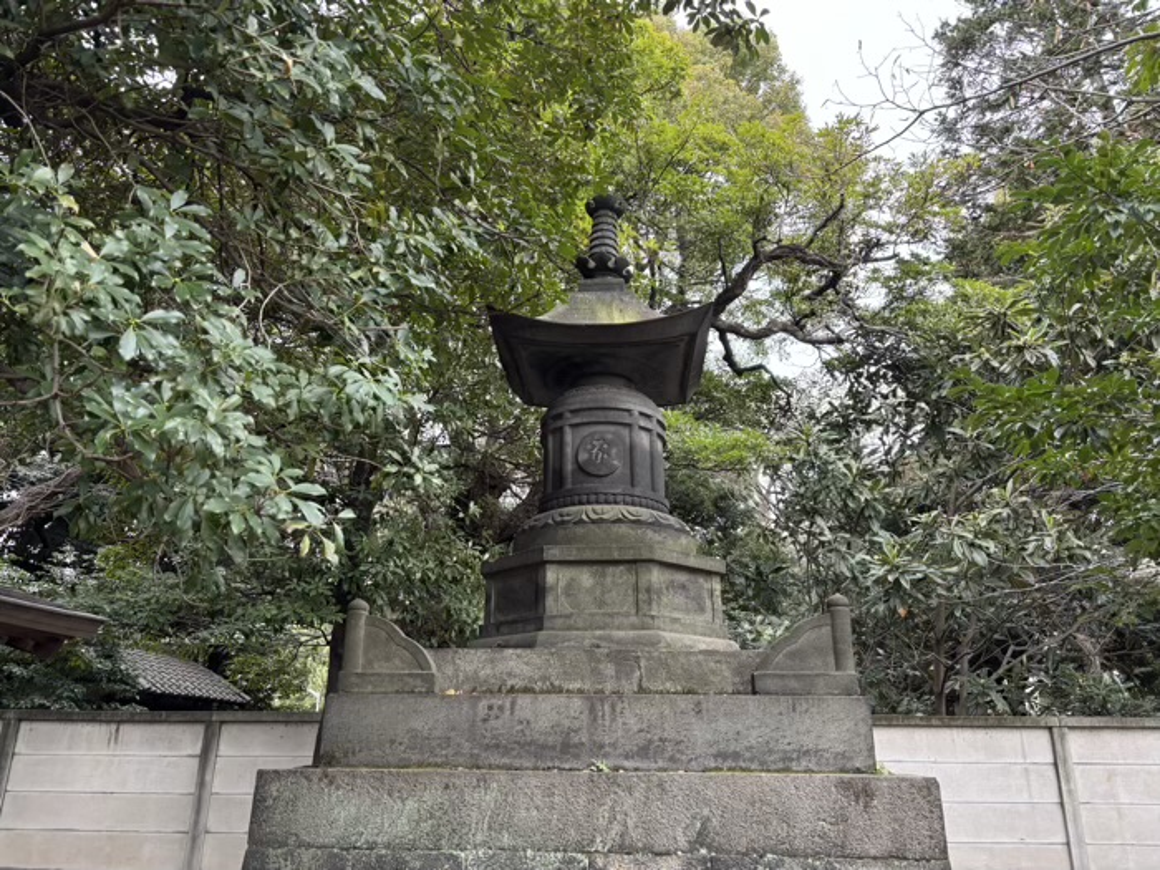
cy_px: 435
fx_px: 871
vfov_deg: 53.1
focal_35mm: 26
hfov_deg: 67.3
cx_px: 580
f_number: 1.6
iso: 125
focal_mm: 5.96
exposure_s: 1/73
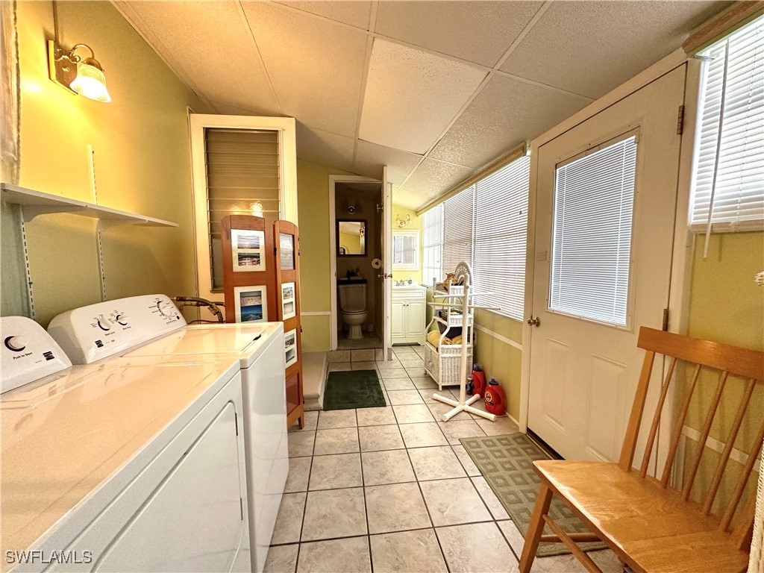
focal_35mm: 14
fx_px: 309
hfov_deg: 102.1
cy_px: 286
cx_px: 382
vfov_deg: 85.7
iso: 250
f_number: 2.2
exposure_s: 1/120
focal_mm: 2.22
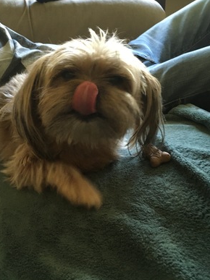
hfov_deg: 39.4
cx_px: 83
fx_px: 291
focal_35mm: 36
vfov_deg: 51.4
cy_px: 143
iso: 200
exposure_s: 1/15
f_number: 2.2
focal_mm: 4.15
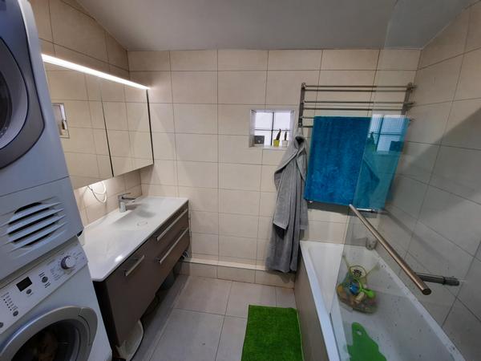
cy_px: 180
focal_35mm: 13
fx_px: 181
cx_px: 240
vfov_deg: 89.9
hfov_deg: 106.2
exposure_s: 1/50
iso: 50
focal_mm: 1.74
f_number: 2.2
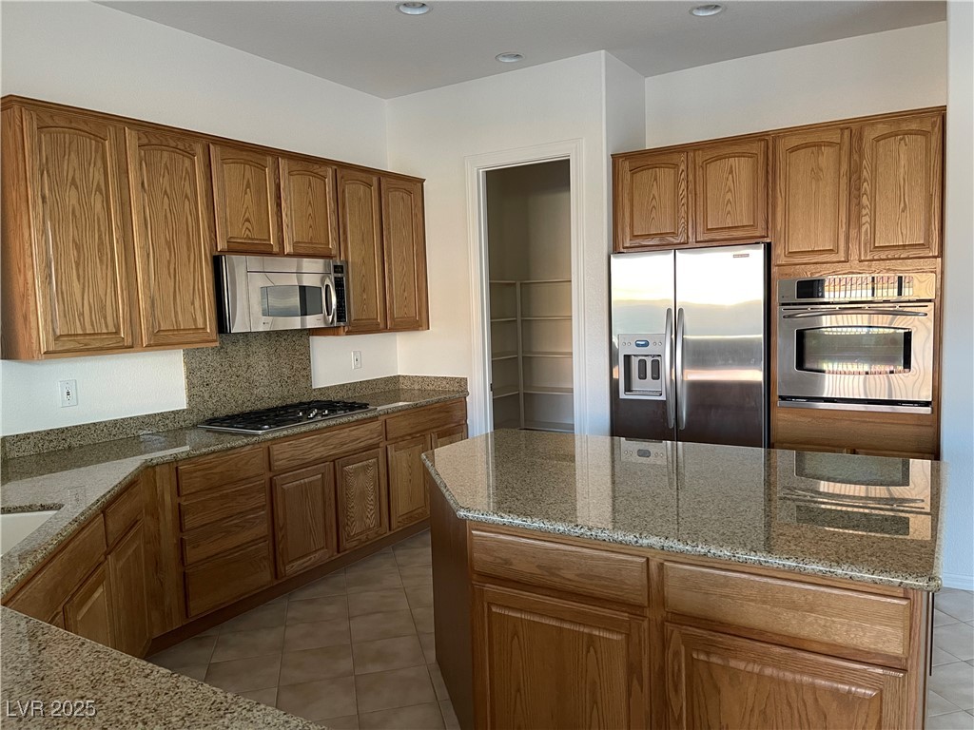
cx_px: 487
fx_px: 732
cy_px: 365
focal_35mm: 26
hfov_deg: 67.3
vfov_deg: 53.1
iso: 250
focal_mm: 5.1
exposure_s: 1/60
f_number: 1.6
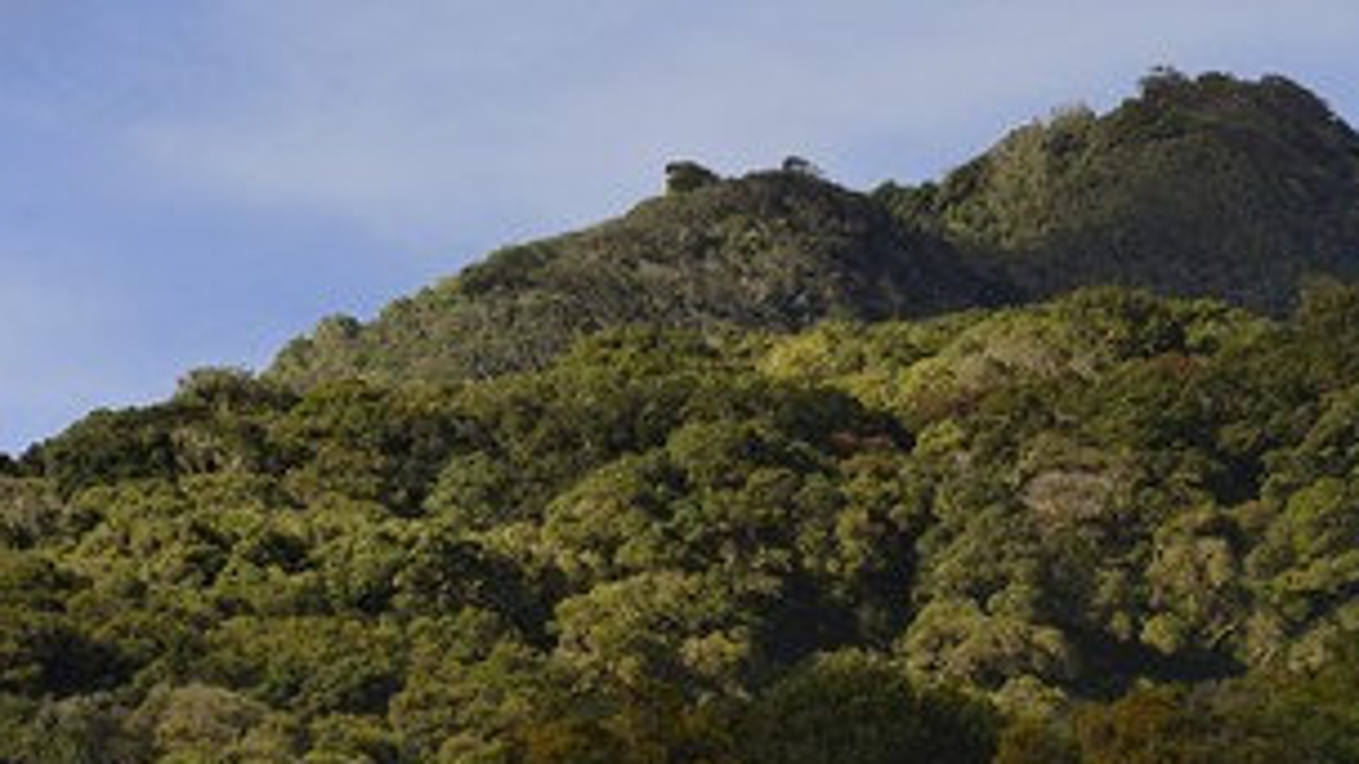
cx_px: 827
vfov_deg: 4.4
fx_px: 9910
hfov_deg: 7.8
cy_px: 340
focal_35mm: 275
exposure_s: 1/200
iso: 400
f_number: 13
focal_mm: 190
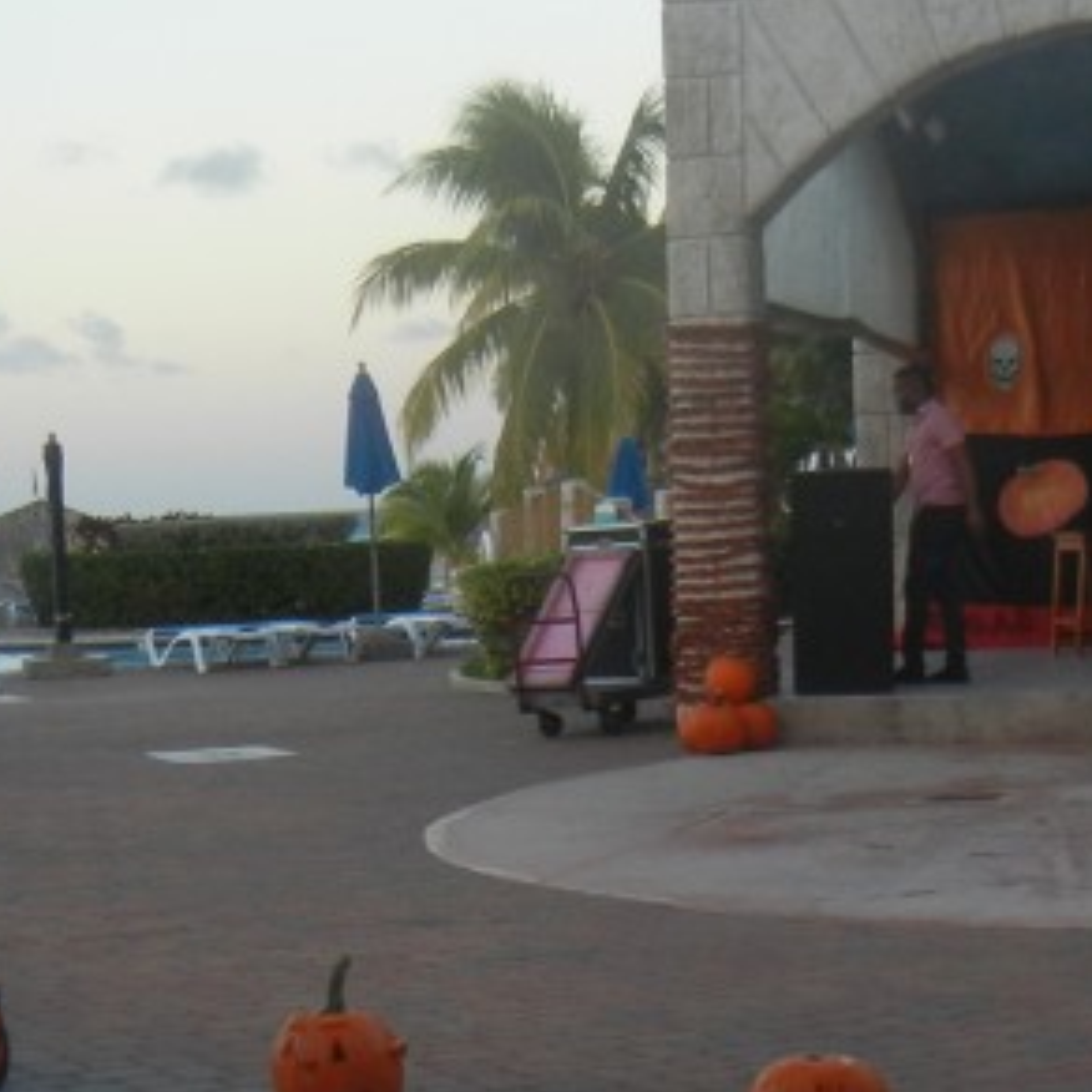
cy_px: 1156
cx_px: 426
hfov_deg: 18.7
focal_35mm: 93
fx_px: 3319
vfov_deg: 18.1
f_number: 3.5
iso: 160
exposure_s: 1/85.3
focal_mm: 5.4
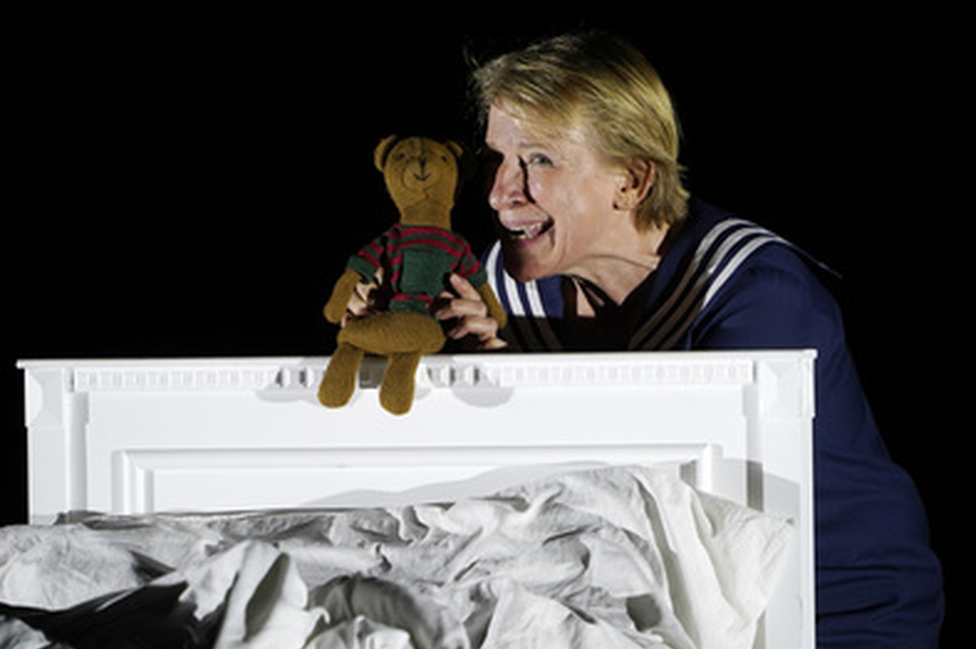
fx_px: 18609
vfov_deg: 2.0
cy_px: 327
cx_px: 499
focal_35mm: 687
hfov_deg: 3.0
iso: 1600
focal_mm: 600
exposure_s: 1/320
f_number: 7.1
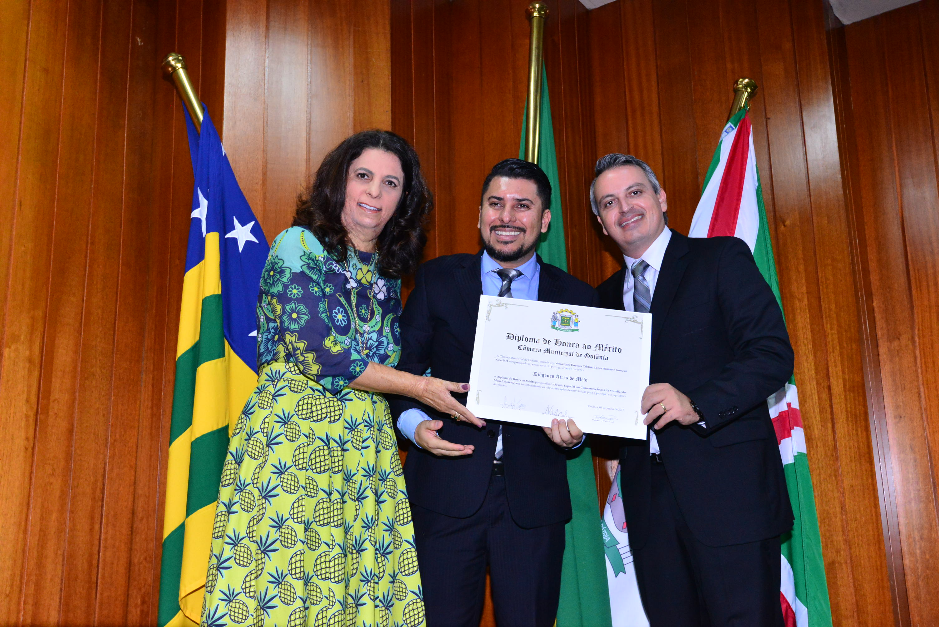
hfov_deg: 54.4
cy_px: 314
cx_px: 470
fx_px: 913
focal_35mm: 35
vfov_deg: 37.9
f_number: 6.3
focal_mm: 35
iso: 4000
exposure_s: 1/250
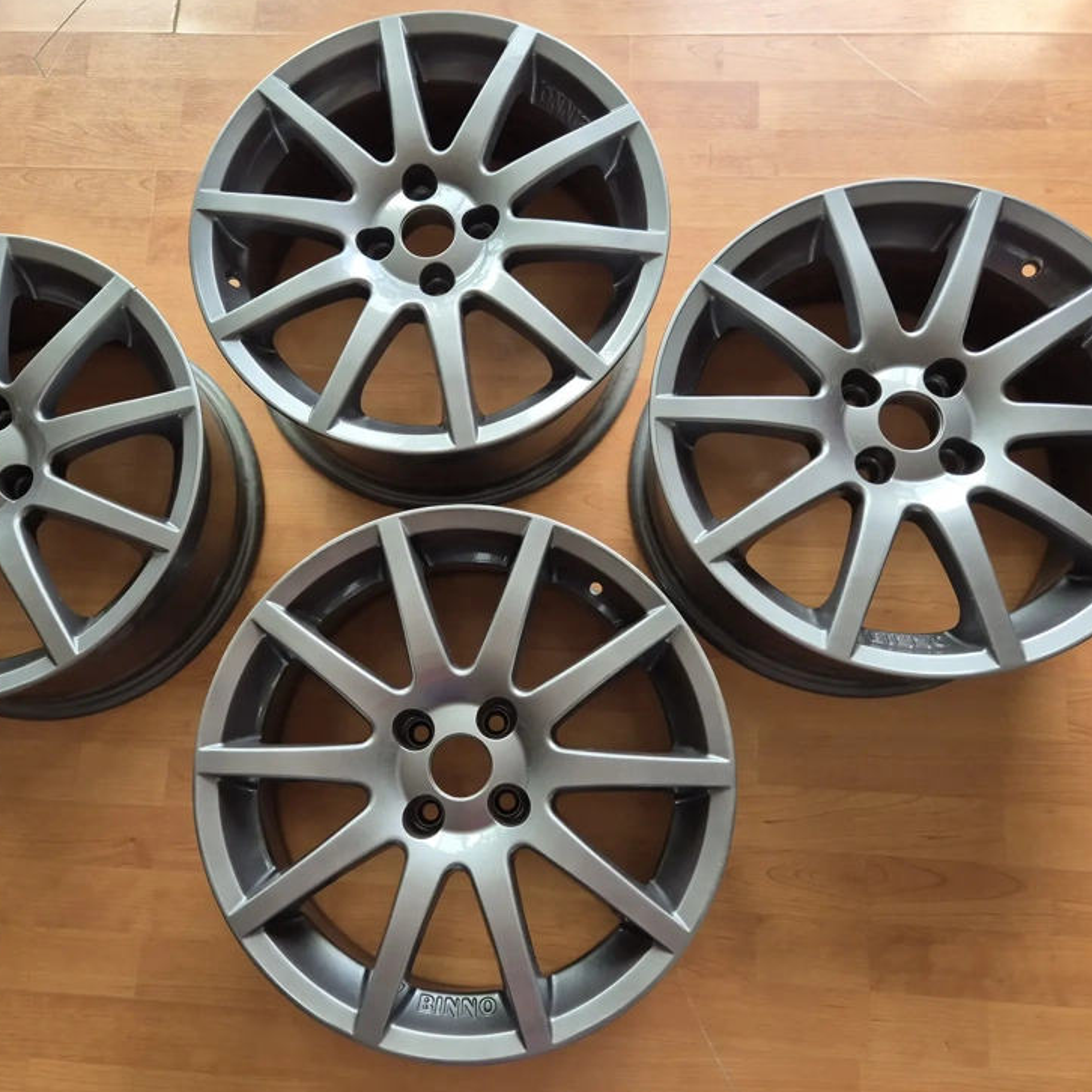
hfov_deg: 57.1
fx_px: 999
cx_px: 477
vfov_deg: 57.3
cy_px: 560
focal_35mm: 28
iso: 50
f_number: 1.8
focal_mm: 5.4
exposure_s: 1/182
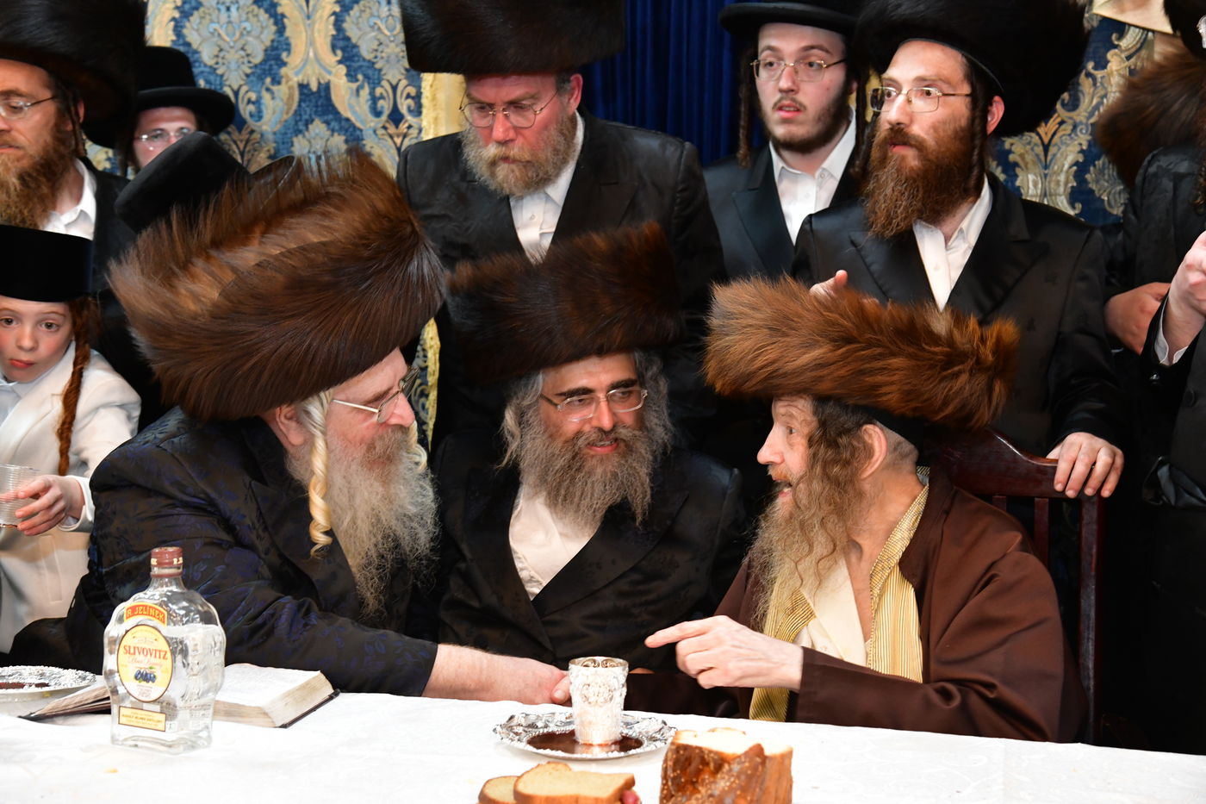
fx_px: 1742
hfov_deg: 38.2
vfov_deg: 26.0
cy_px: 402
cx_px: 603
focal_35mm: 52
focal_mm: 52
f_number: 5.6
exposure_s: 1/100
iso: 3200
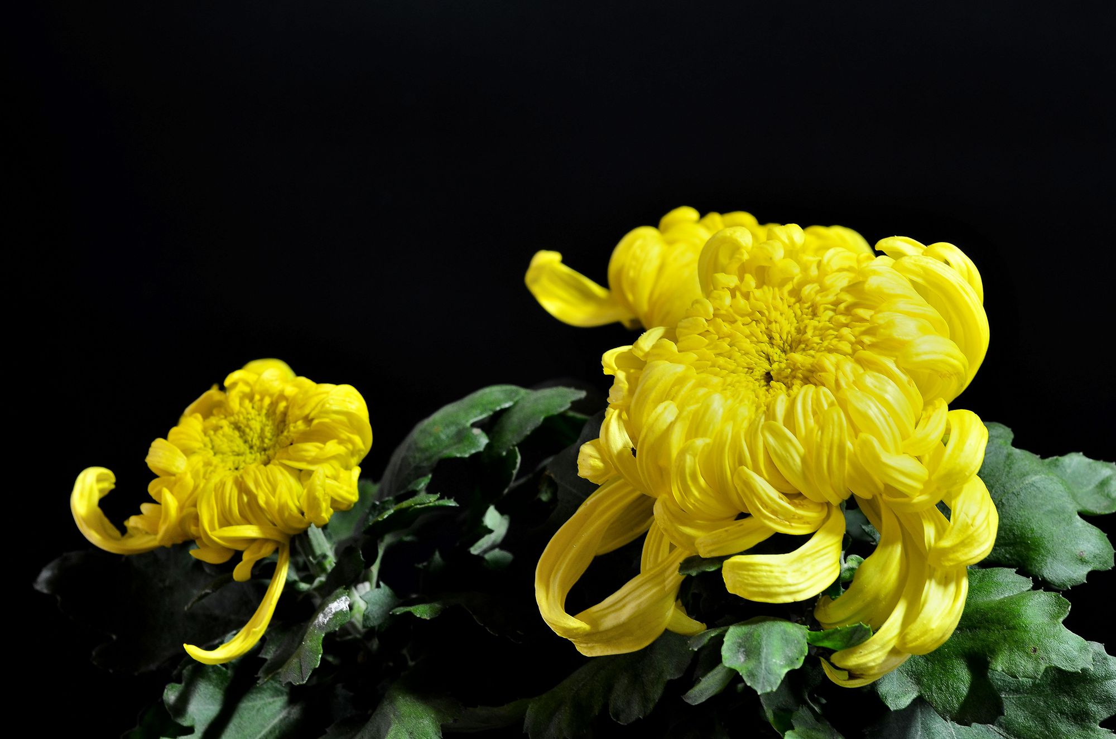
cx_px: 558
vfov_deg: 10.1
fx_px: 4177
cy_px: 370
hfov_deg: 15.2
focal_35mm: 135
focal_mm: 90
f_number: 11
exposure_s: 1/2.5
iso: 200
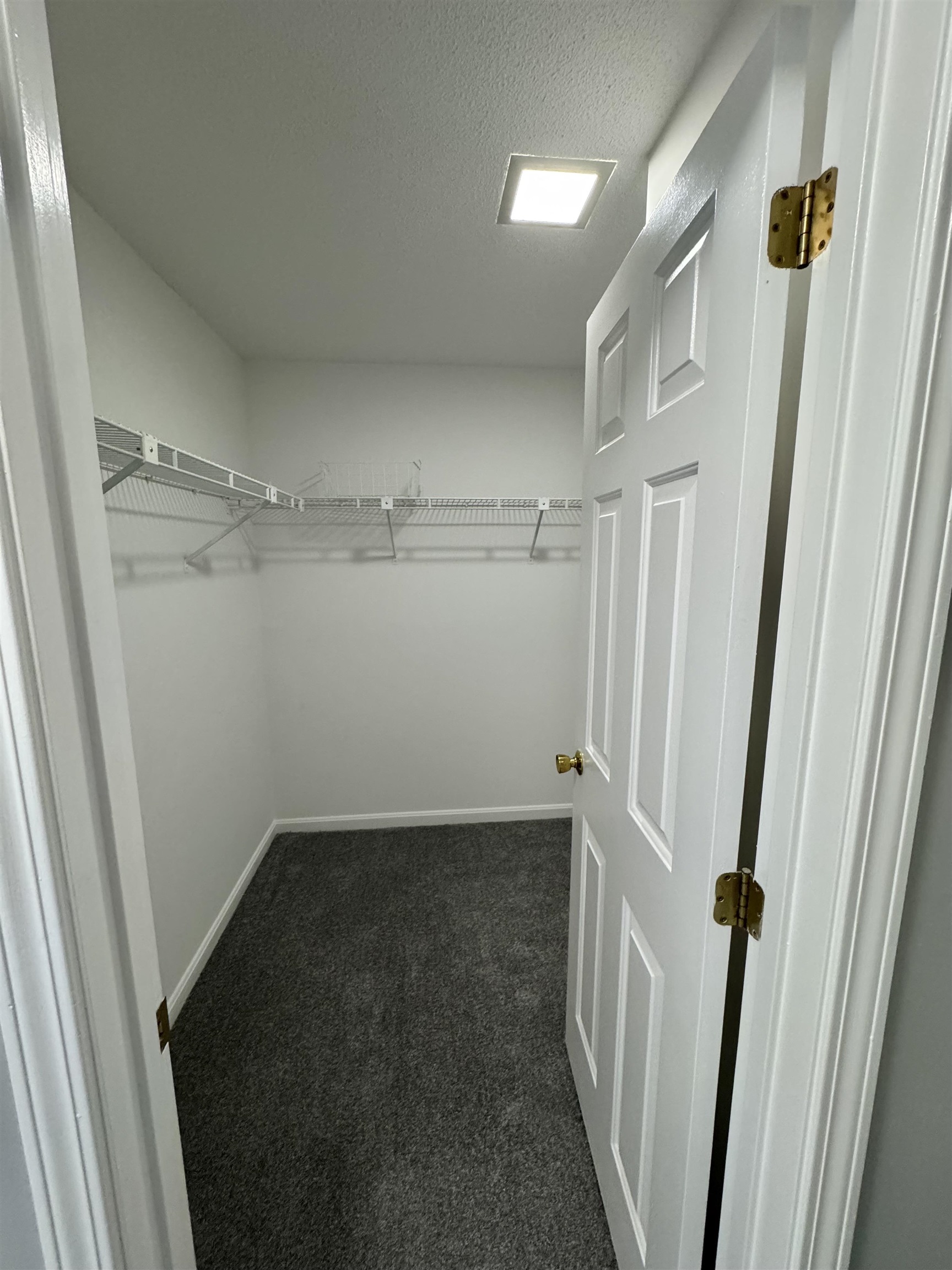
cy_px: 635
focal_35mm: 14
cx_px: 476
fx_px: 513
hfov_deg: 85.7
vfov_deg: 102.1
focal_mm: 2.22
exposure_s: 1/60
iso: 400
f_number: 2.2
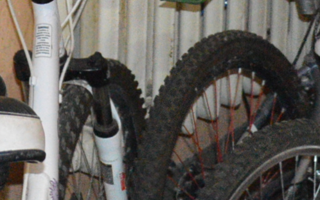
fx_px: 1447
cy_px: -274
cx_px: -12
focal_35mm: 166
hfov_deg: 12.4
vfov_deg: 7.4
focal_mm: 18
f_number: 3.5
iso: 3200
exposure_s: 1/60
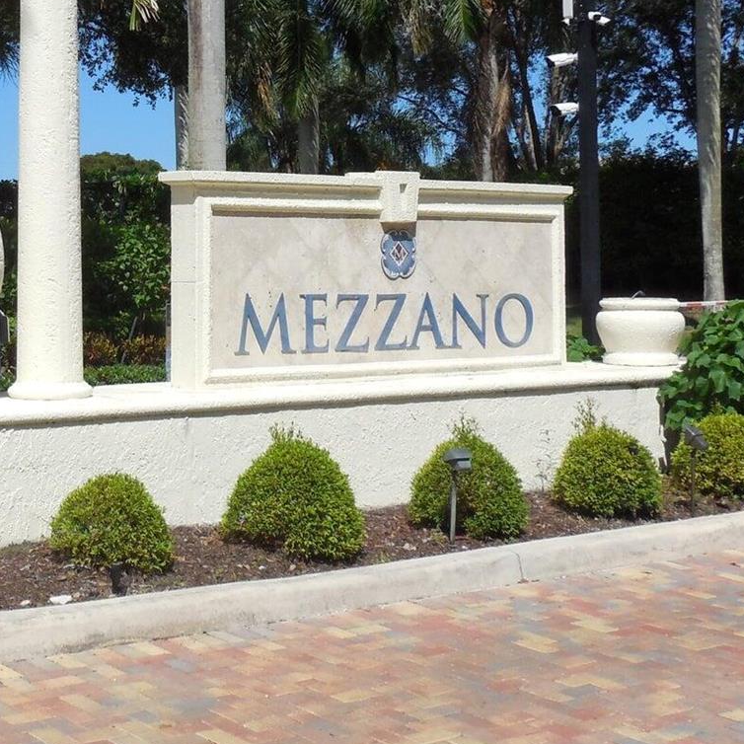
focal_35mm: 60
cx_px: 108
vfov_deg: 28.1
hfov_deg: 27.8
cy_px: 174
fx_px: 1459
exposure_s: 1/640
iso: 125
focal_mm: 4.5
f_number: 6.2
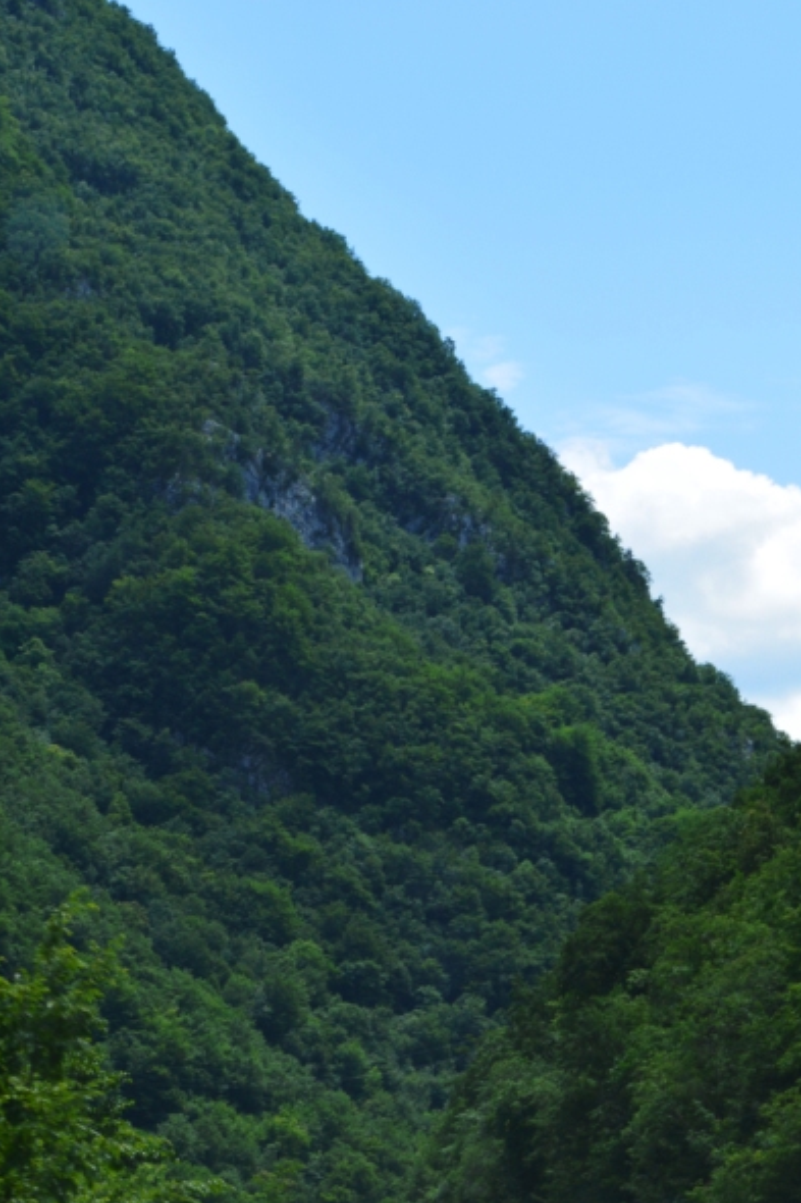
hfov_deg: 11.0
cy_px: 862
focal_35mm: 125
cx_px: 449
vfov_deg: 16.3
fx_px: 4174
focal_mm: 48
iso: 200
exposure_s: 1/160
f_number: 9
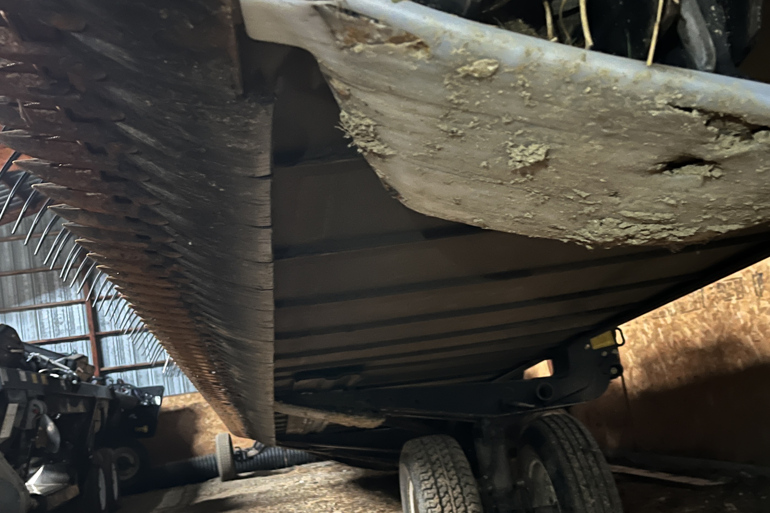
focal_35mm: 39
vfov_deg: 34.1
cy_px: 308
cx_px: 366
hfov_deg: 49.5
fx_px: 834
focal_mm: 5.1
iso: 800
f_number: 1.6
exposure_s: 1/9
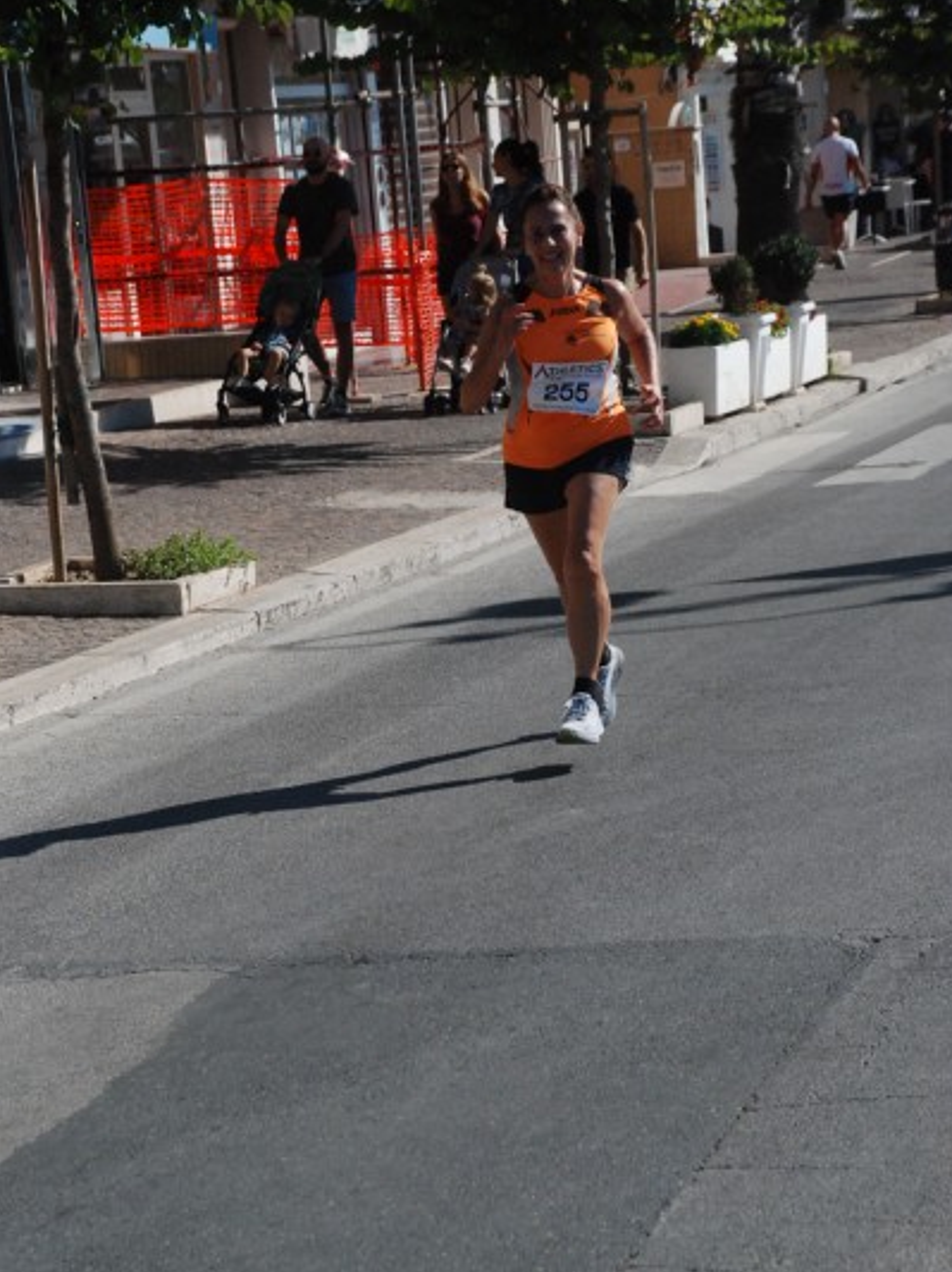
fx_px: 4185
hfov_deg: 13.0
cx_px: 478
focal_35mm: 114
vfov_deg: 17.3
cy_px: 671
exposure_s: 1/2000
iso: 1000
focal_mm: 70
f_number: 8
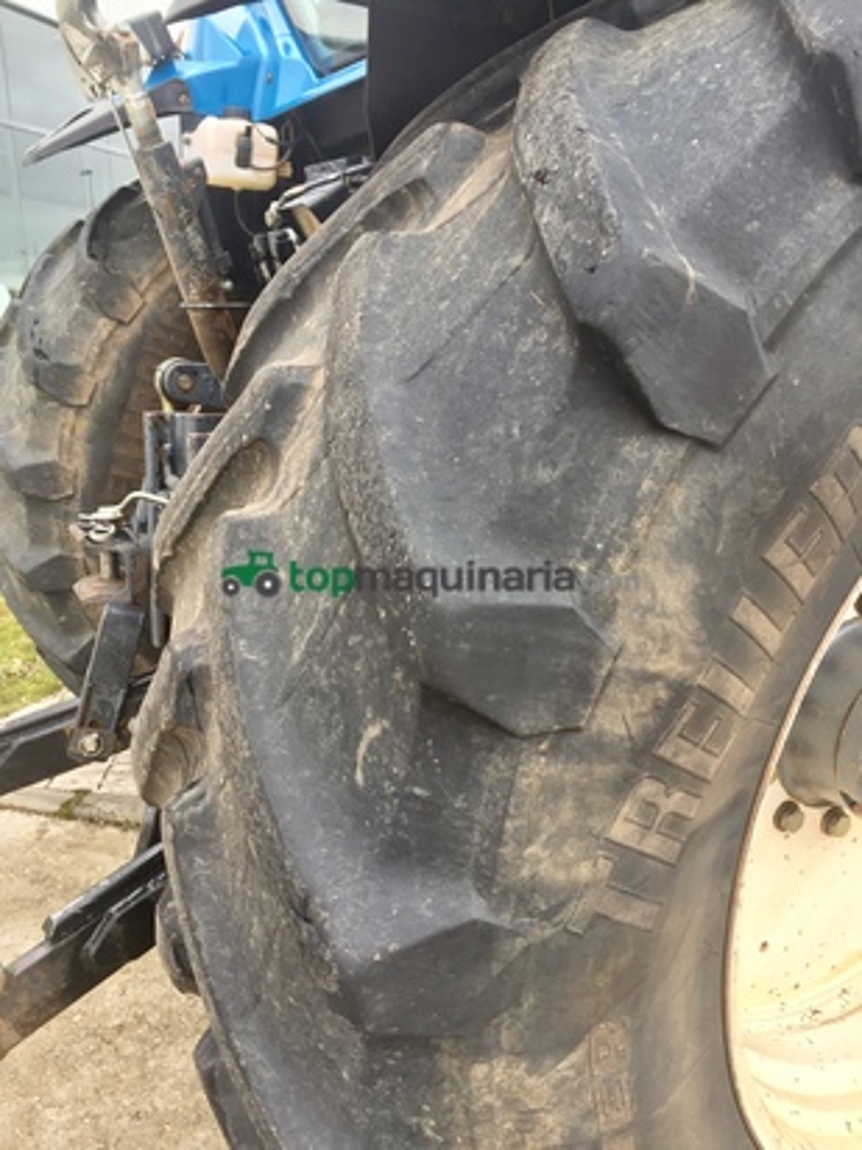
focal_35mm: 29
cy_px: 575
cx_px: 431
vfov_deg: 61.7
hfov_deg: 48.2
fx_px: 963
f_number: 2.2
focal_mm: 4.15
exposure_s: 1/50
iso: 40
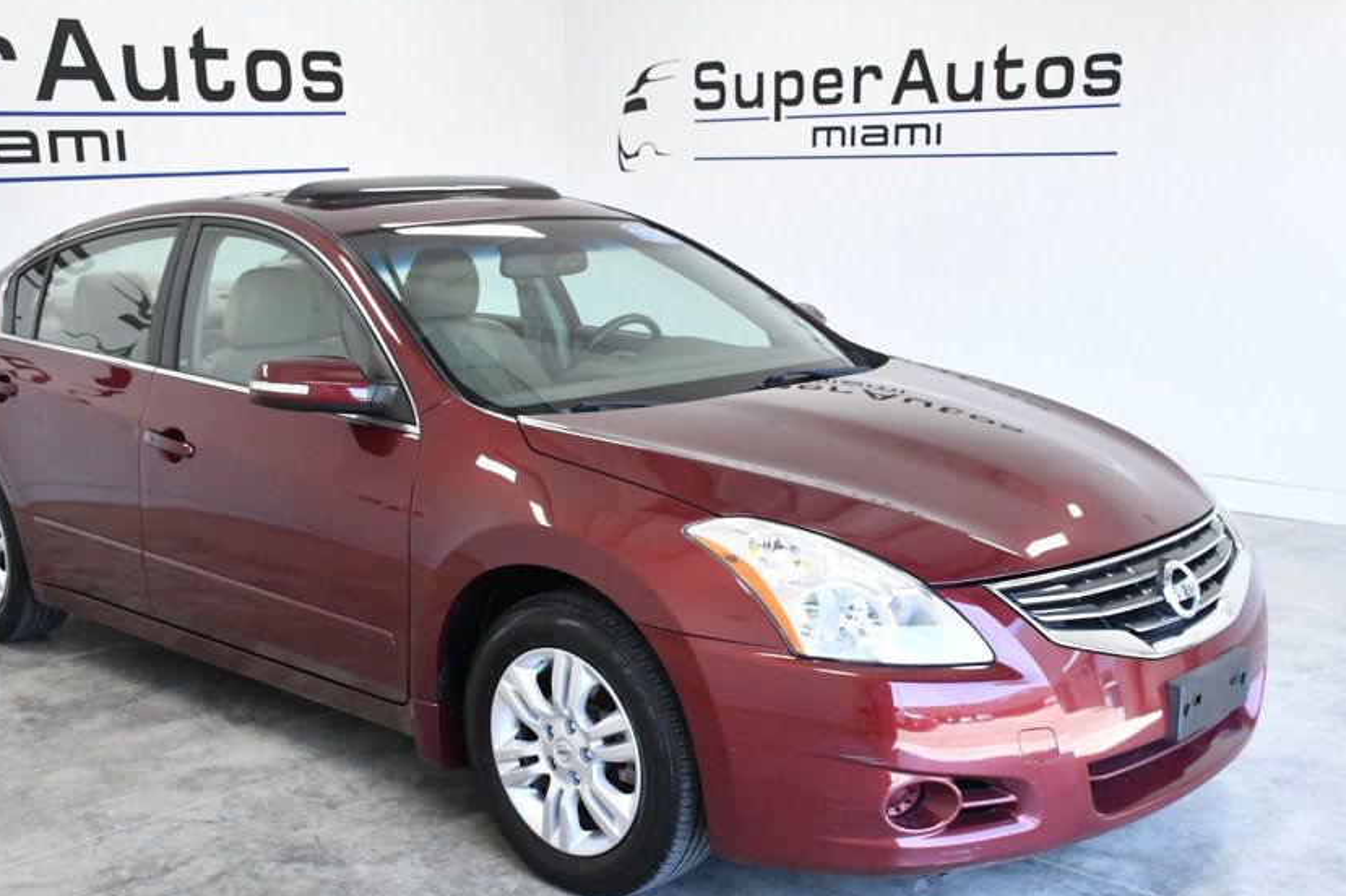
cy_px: 545
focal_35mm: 42
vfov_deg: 31.8
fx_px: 1570
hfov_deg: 46.4
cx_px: 606
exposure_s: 1/320
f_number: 9
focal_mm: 23
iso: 2500
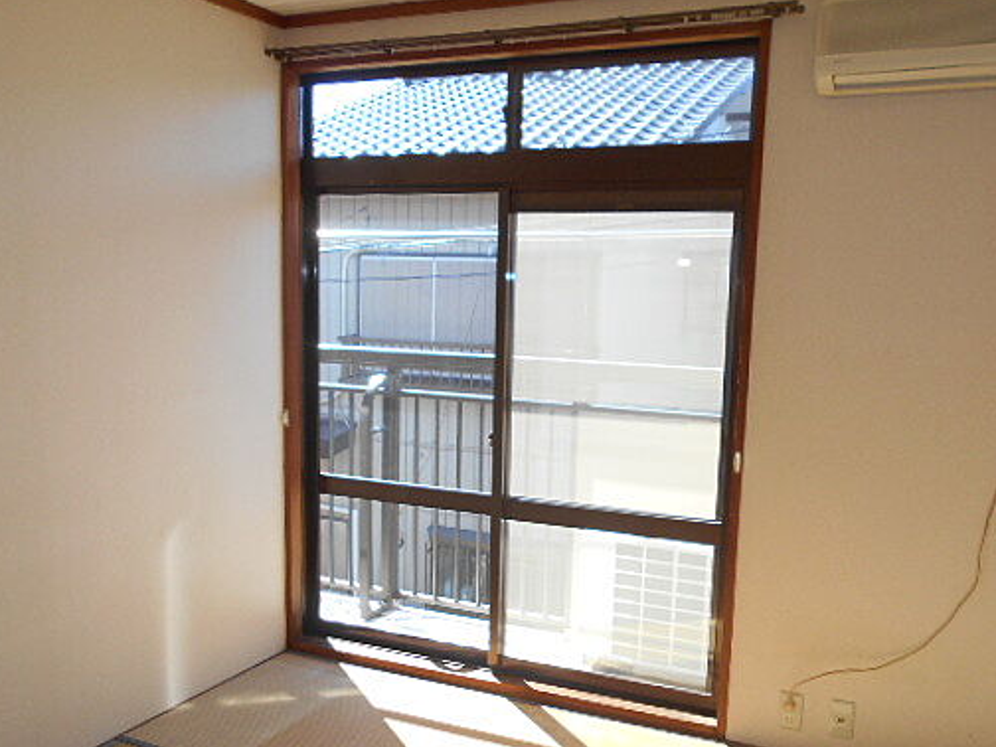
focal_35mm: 33
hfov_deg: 55.4
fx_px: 950
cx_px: 492
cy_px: 447
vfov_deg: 42.7
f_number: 3.2
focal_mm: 4.6
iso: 80
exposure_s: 1/125
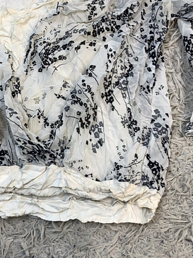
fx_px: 387
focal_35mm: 52
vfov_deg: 36.7
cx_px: 55
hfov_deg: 27.7
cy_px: 102
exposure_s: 1/100
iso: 32
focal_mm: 4.25
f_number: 1.8
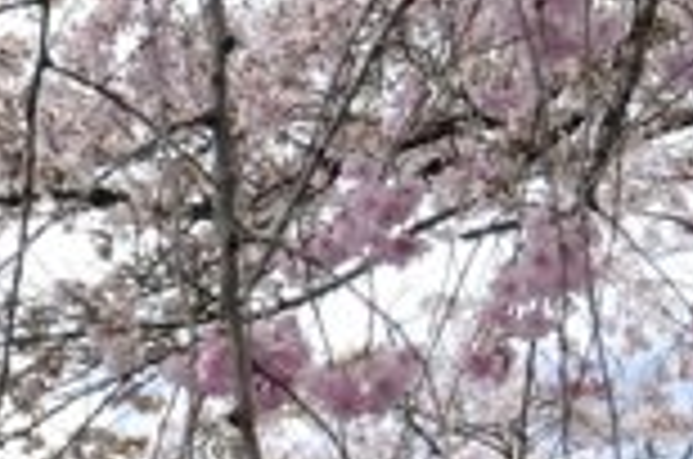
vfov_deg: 5.7
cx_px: 981
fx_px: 4591
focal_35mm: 239
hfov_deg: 8.5
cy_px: 412
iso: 200
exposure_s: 1/320
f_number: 8
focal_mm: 24
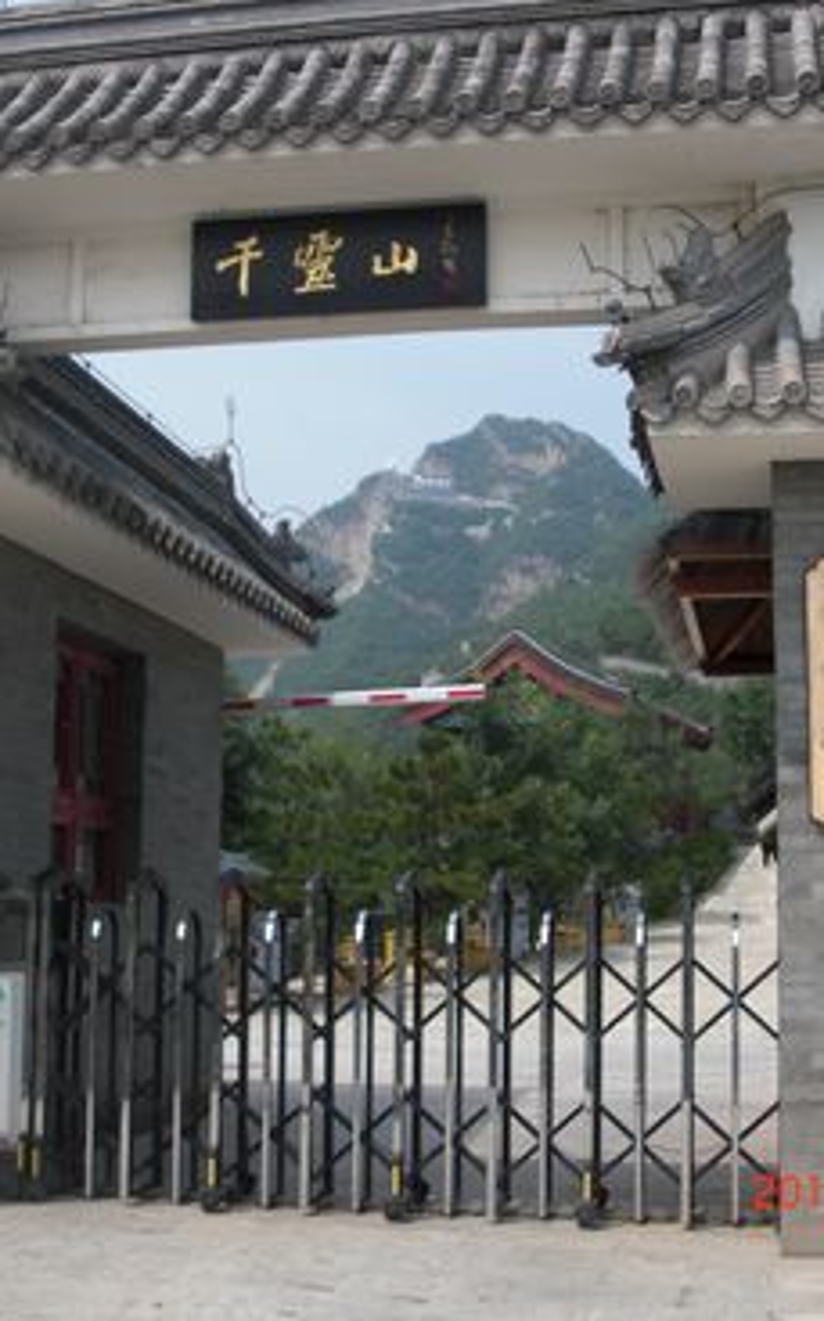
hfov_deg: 24.8
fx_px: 1871
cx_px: 371
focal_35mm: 52
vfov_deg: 38.9
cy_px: 653
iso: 50
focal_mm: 6.3
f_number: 2.8
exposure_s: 1/800
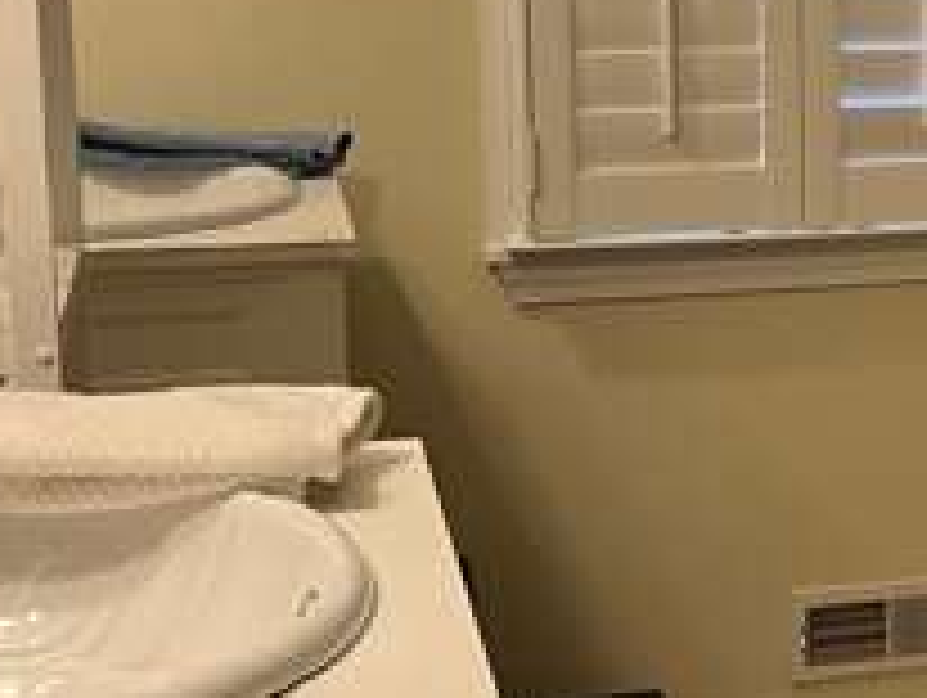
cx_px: 1105
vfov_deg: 17.2
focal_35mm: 86
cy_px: 221
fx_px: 2306
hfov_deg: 21.2
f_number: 1.6
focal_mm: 5.1
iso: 100
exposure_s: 1/60
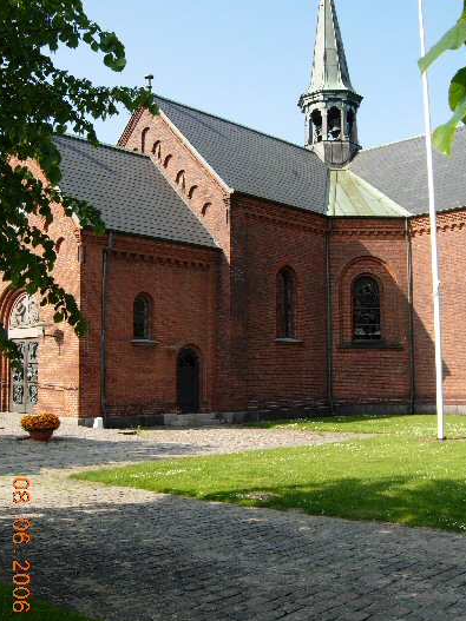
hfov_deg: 35.1
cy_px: 288
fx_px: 736
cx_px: 230
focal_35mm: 41
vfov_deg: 45.7
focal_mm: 7.5
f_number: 4.3
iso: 50
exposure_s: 1/242
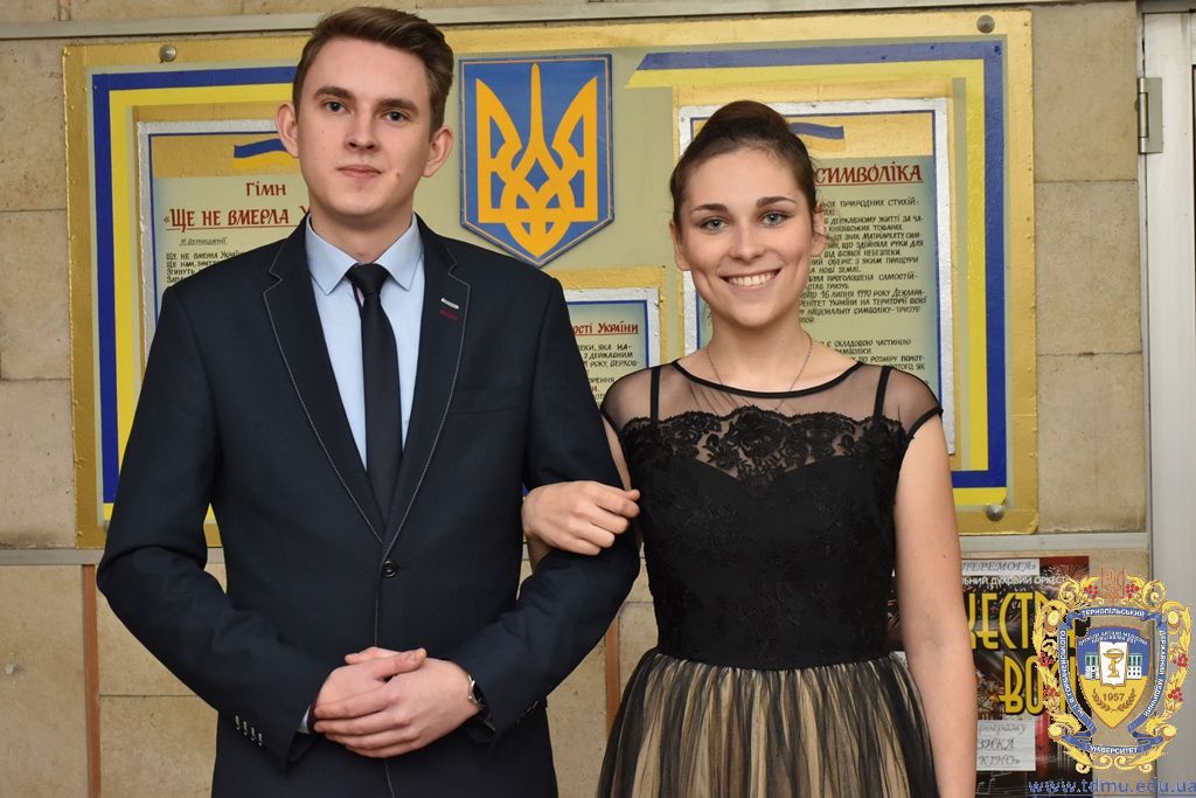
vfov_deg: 18.2
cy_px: 399
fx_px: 2492
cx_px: 598
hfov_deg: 27.0
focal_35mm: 75
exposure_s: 1/60
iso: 1600
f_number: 8
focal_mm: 50
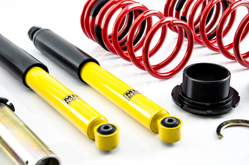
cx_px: 124
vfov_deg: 20.1
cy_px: 82
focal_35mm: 68
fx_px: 466
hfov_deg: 29.9
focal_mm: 45
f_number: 5.6
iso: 400
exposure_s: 1/125
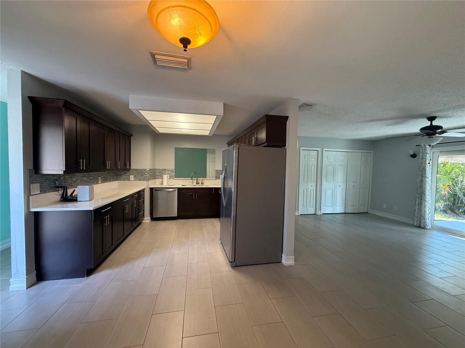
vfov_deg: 85.7
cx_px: 232
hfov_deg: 102.1
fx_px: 188
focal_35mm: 14
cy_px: 174
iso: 500
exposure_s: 1/120
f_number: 2.2
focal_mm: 2.22
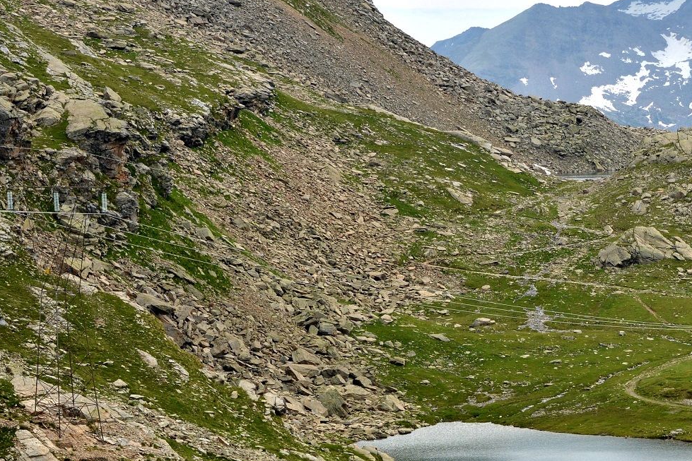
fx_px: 2403
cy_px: 378
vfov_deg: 10.9
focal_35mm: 125
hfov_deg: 16.2
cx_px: 618
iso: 100
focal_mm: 34
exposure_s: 1/250
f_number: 8
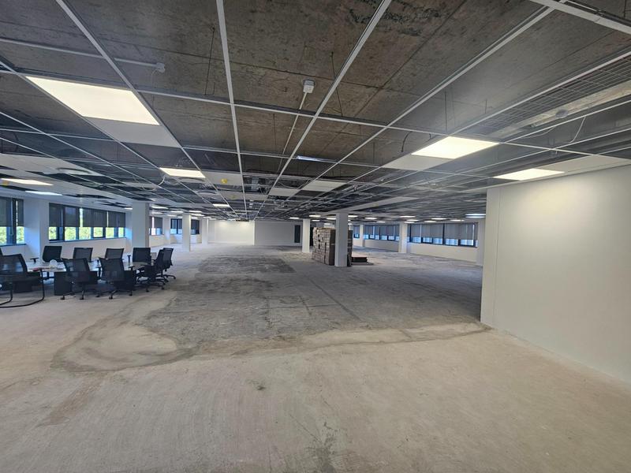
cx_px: 316
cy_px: 236
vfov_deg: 89.9
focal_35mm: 13
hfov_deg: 106.2
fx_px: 237
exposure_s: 1/50
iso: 64
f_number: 2.2
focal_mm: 2.2
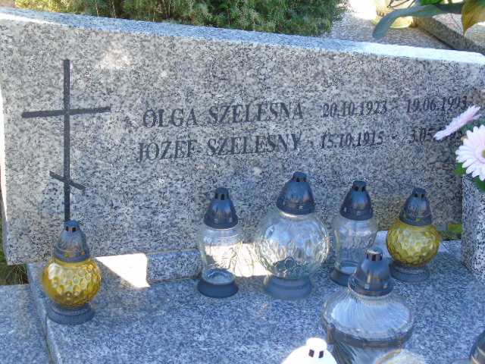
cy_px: 182
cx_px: 242
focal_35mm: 82
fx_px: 1149
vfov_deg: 18.0
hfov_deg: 23.8
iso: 80
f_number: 4.1
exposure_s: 1/50
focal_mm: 15
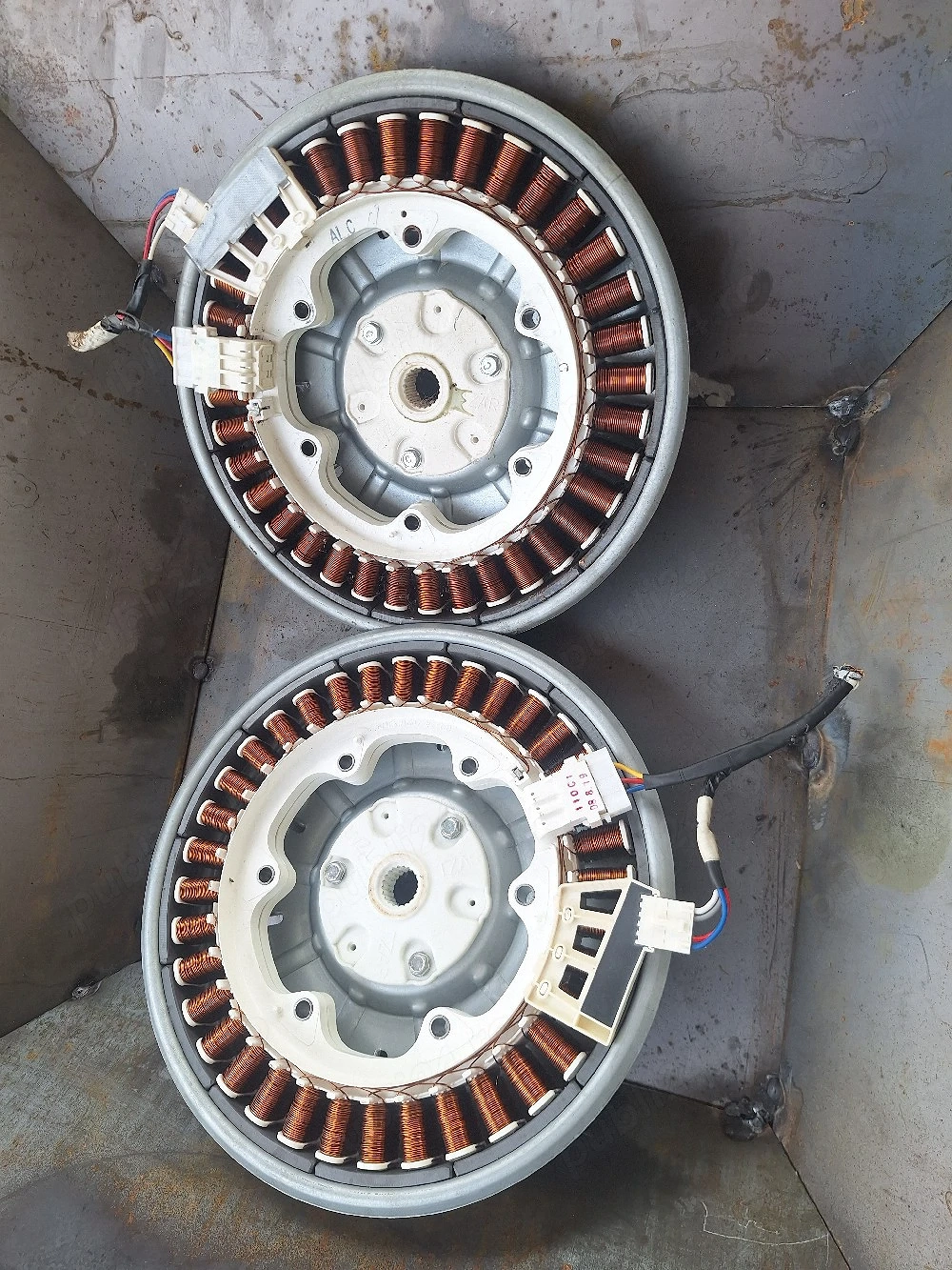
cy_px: 635
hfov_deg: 58.9
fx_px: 843
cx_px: 476
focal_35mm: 23
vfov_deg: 73.9
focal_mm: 5.54
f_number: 1.8
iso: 40
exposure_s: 1/175
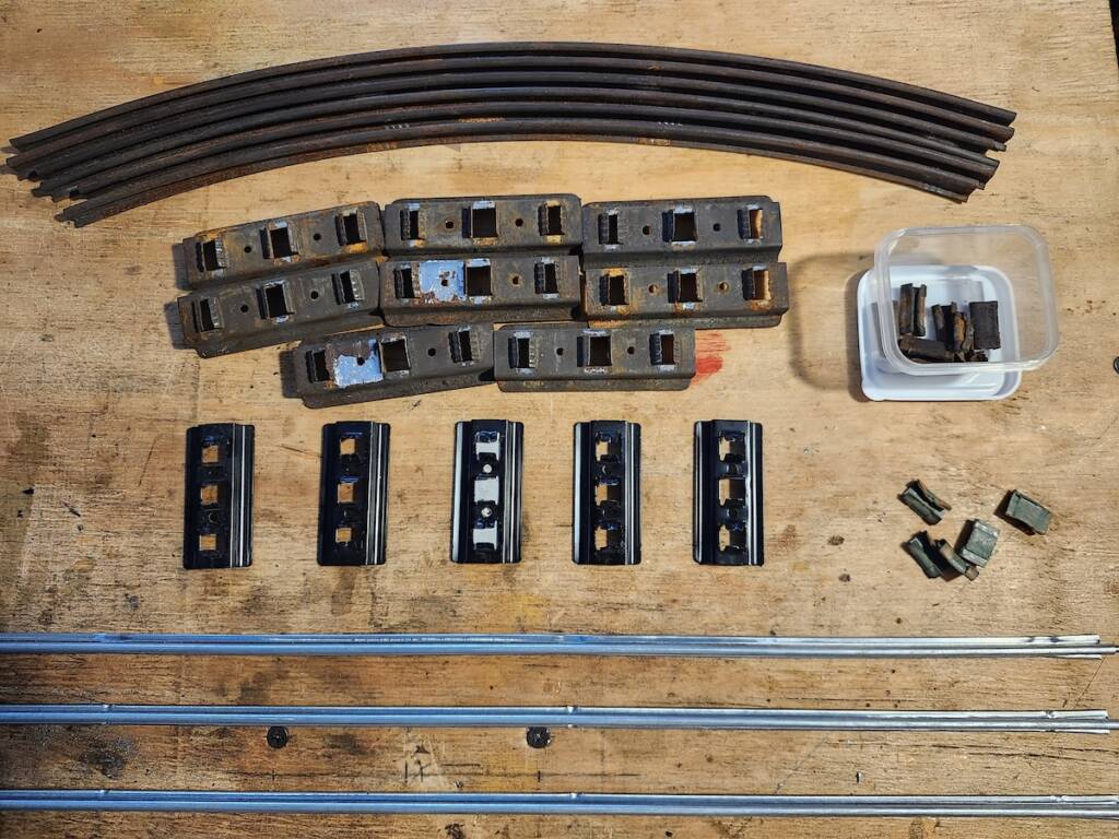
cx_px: 560
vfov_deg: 58.9
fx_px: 744
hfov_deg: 73.9
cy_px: 420
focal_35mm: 23
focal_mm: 5.54
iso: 320
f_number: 1.8
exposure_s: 1/120
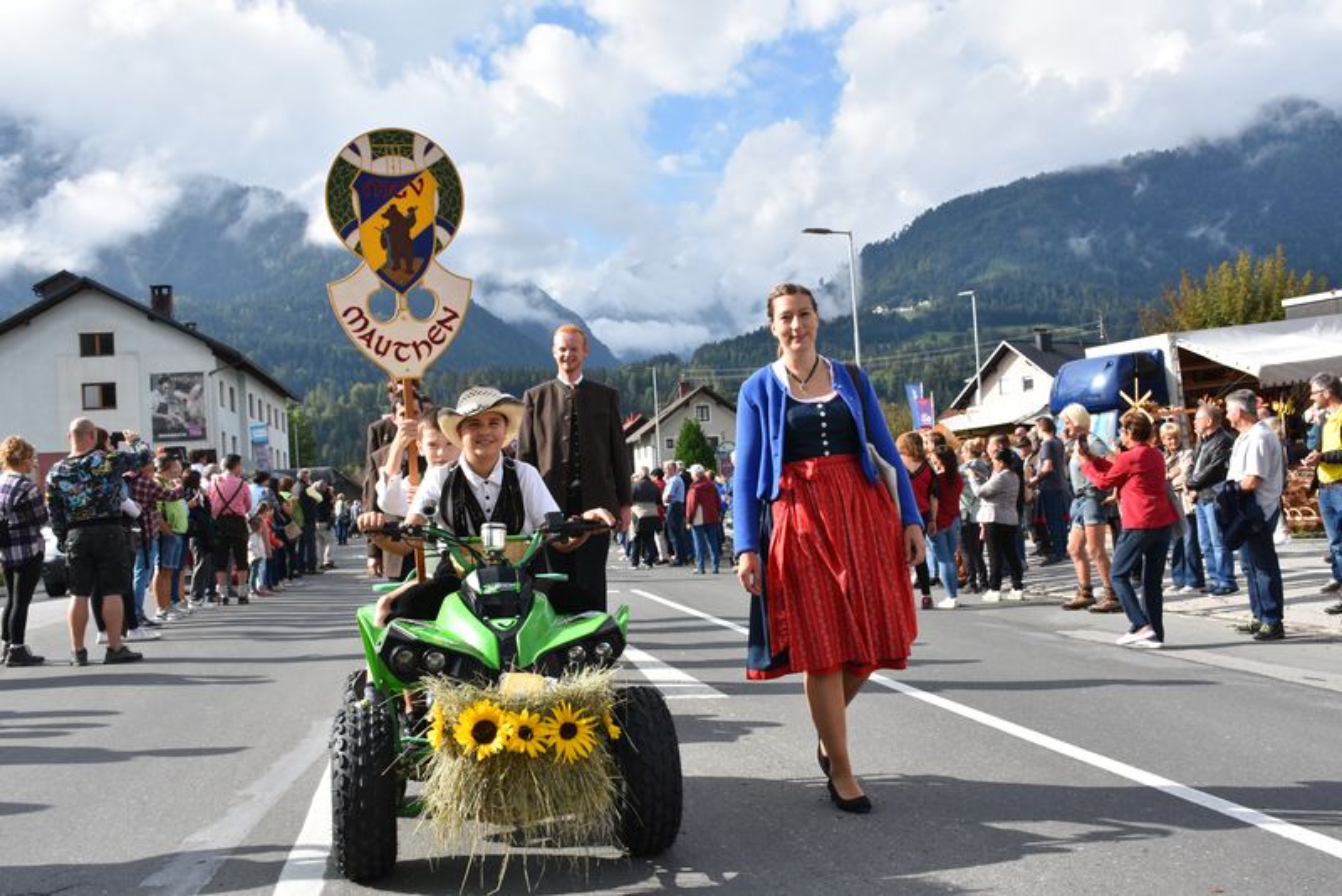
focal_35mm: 39
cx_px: 671
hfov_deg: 49.5
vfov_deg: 34.2
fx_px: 1454
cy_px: 448
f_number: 11
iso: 400
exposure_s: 1/500
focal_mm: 26
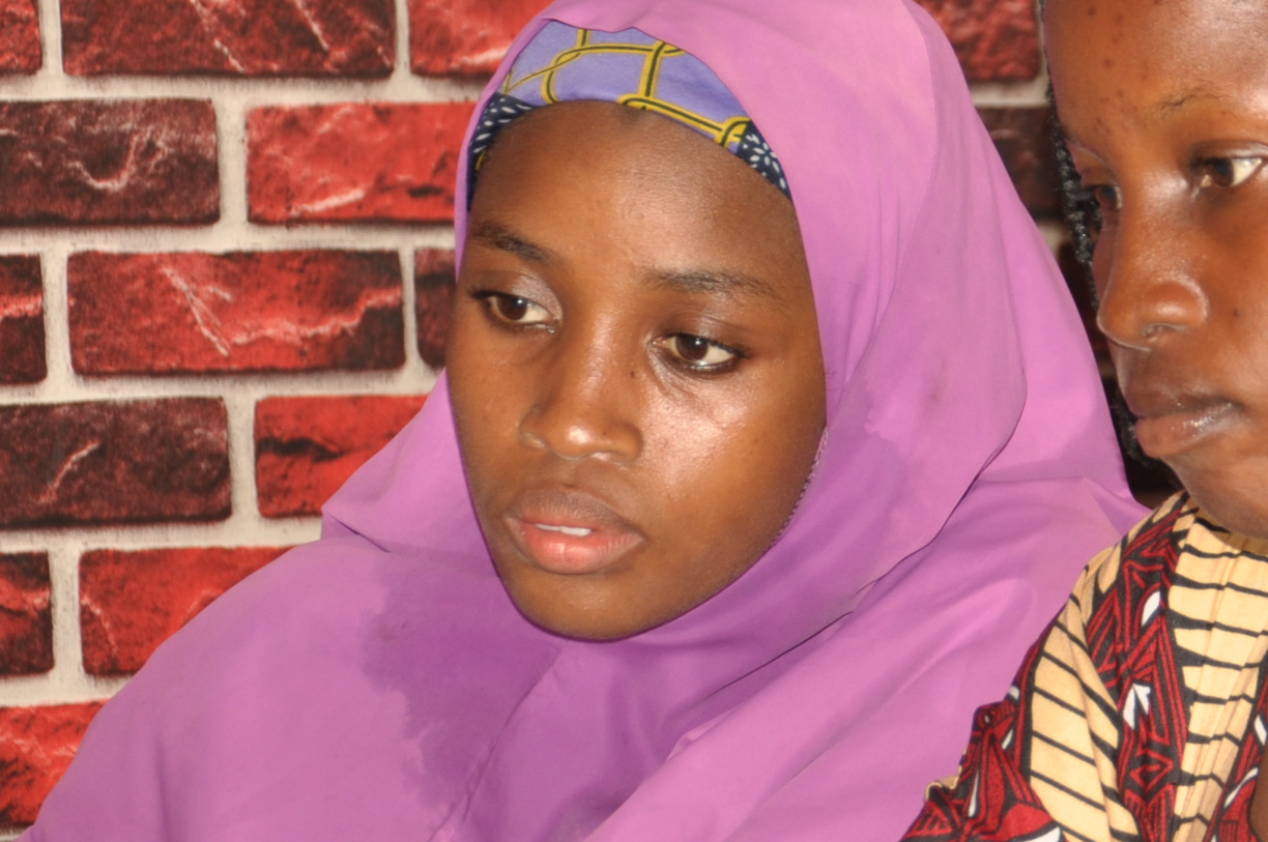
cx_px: 1011
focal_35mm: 205
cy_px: 606
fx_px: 7212
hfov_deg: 10.0
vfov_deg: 6.7
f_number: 5
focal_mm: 52
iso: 200
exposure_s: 1/60
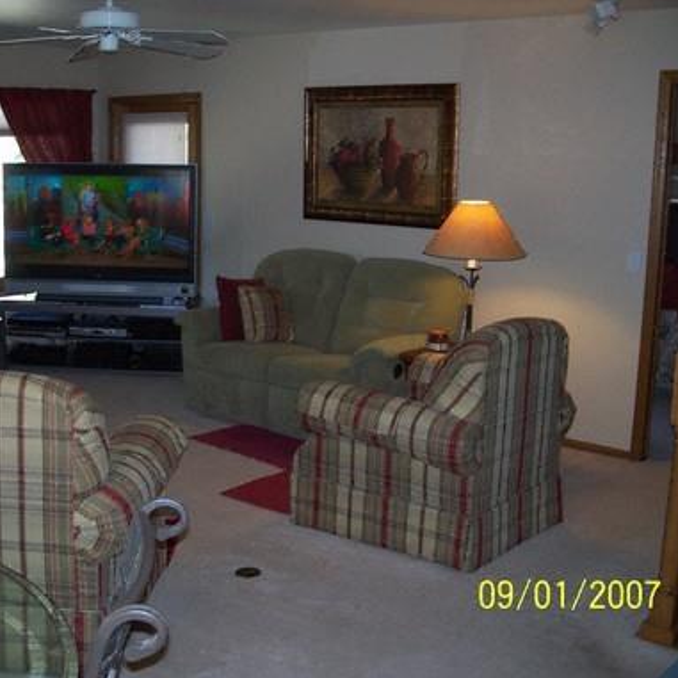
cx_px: 254
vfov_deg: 38.3
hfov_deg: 38.1
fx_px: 975
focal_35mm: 44
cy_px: 340
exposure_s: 1/60
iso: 125
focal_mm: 7.8
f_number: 2.8
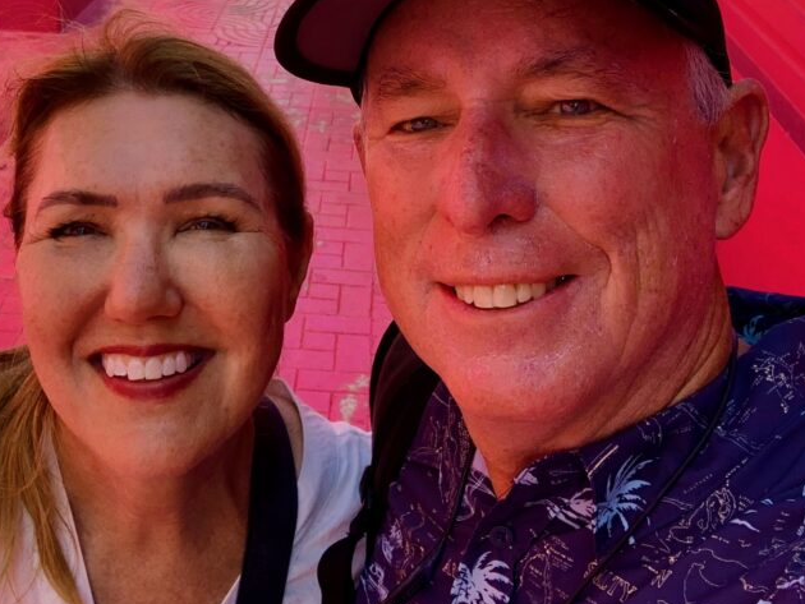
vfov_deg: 27.5
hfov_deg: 36.6
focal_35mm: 52
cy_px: 120
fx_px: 1210
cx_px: 309
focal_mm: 2.87
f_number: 2.2
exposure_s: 1/121
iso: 25
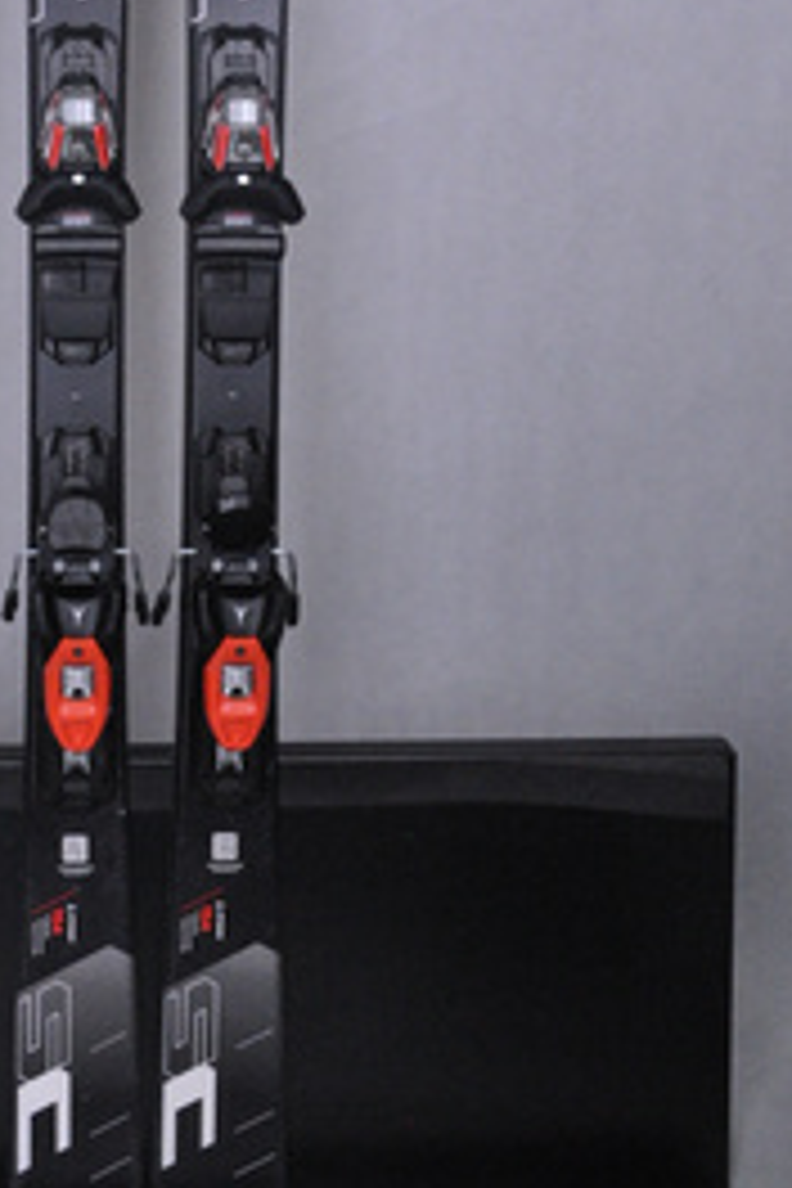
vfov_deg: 30.5
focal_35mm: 64
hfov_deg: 21.0
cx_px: 151
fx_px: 2107
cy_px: 198
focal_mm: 25
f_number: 9.5
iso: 3200
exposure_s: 1/125
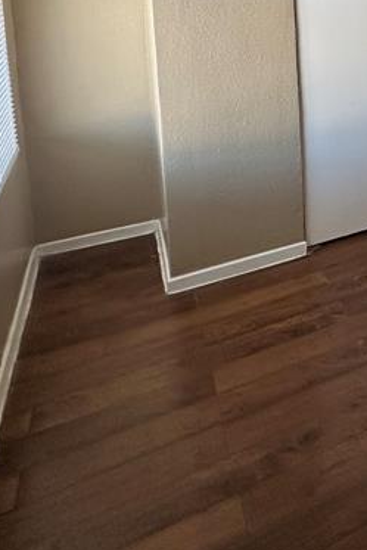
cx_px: 621
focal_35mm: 40
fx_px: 611
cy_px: 16
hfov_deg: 22.9
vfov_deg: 42.6
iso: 125
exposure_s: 1/99
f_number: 2.2
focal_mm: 2.22
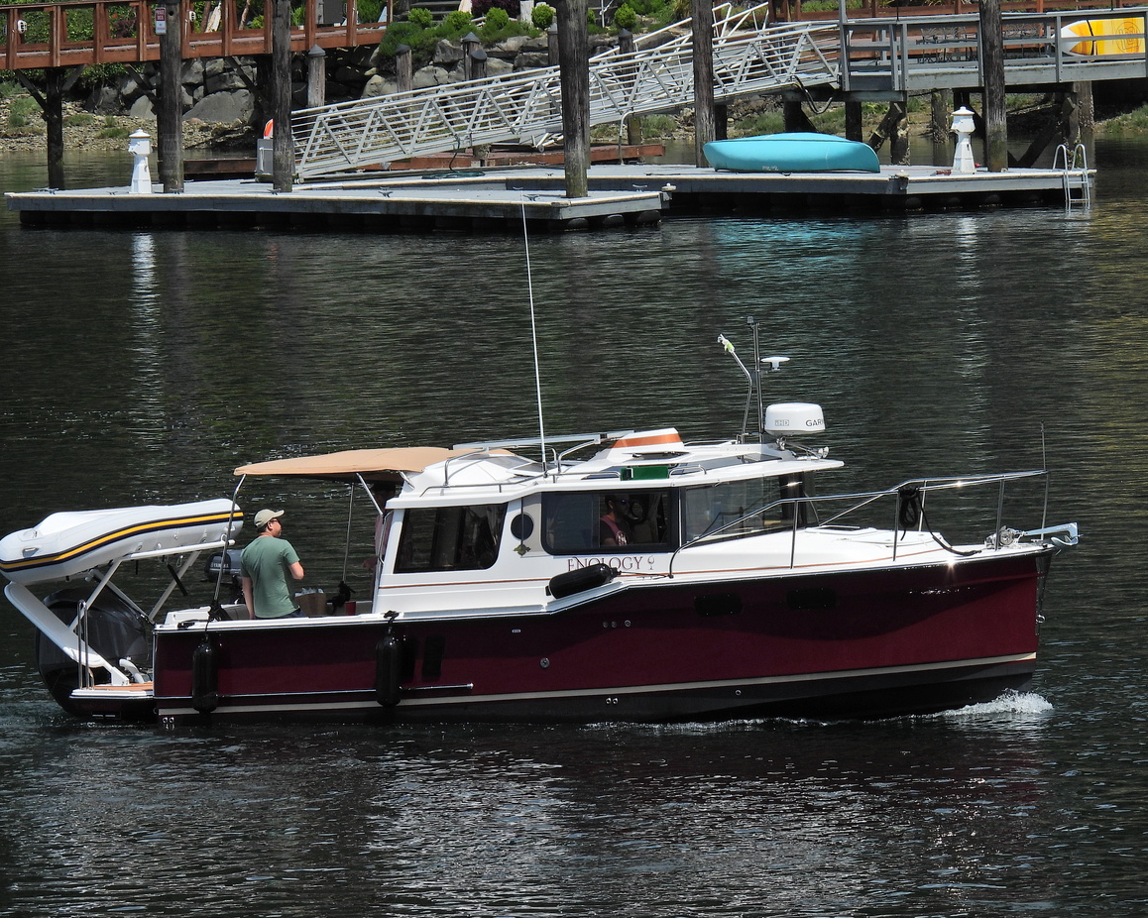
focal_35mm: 410
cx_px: 602
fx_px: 13928
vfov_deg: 3.8
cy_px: 460
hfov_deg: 4.7
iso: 100
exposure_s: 1/1600
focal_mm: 67.8
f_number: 5
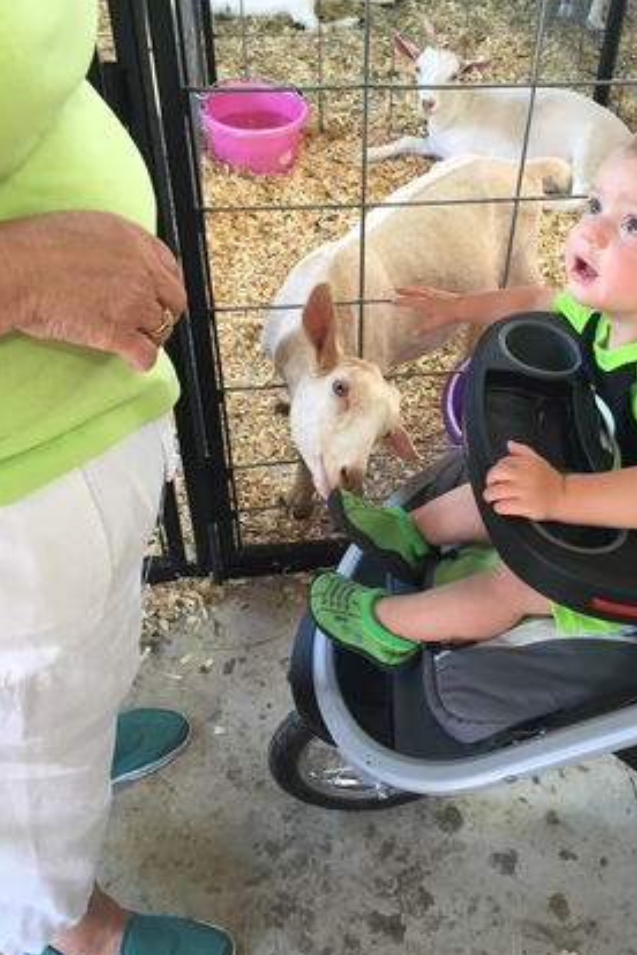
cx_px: 409
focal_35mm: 35
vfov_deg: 54.4
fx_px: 929
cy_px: 434
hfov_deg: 37.6
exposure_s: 1/30
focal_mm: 4.15
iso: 32
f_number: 2.2
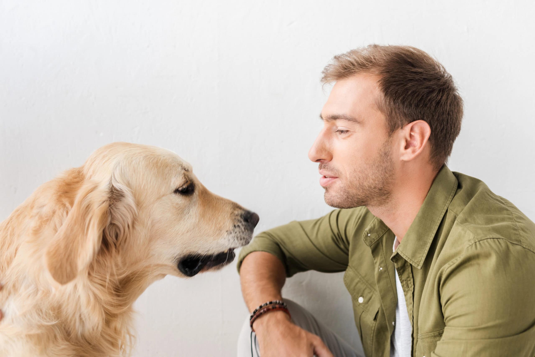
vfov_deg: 27.0
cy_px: 178
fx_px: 743
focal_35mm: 50
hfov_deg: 39.6
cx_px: 268
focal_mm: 50
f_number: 3.5
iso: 250
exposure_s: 1/160
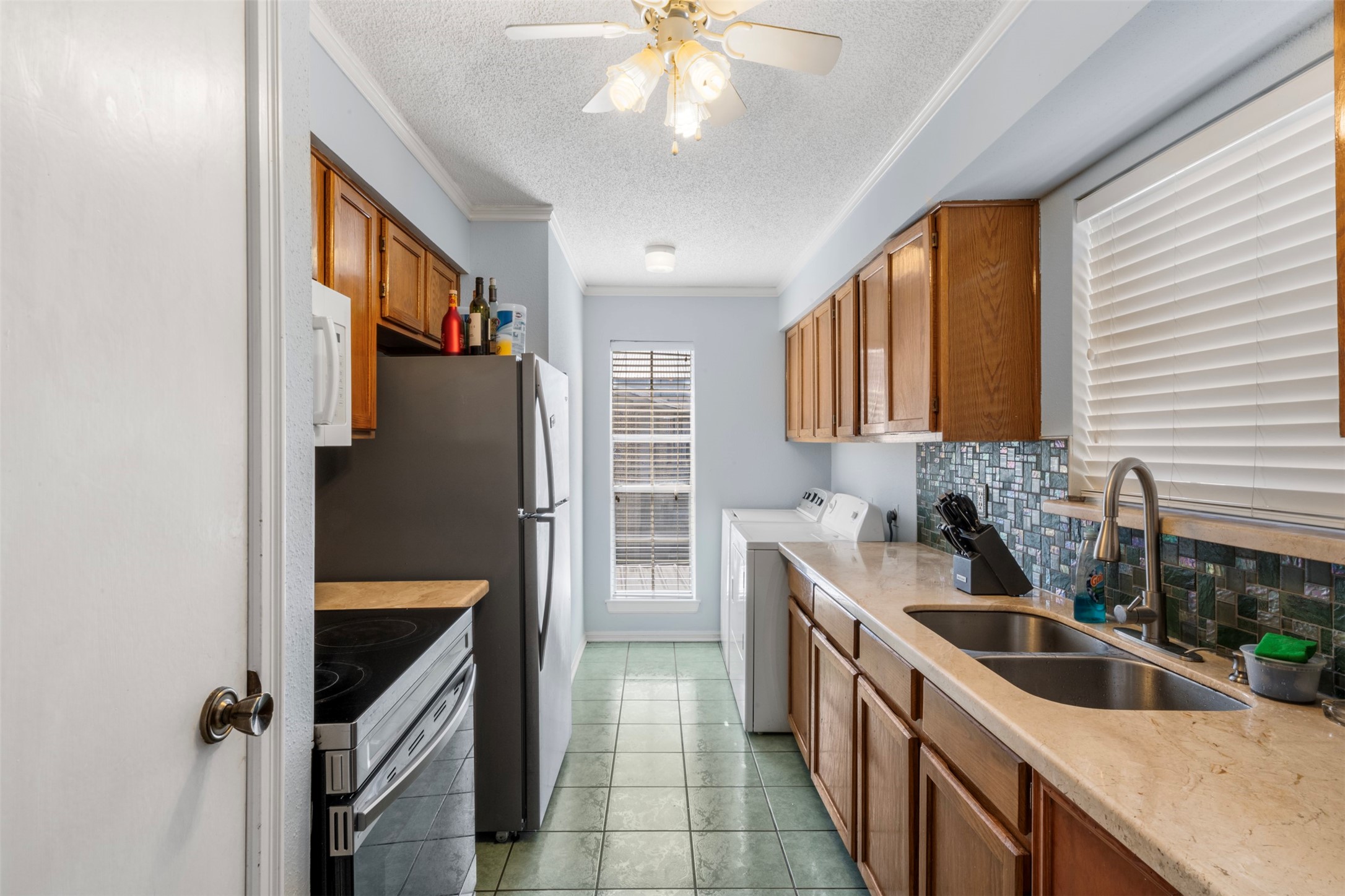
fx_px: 672
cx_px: 672
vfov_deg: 67.4
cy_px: 448
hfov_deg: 90.0
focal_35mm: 18
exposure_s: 1/1.67
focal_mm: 18
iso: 250
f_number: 9
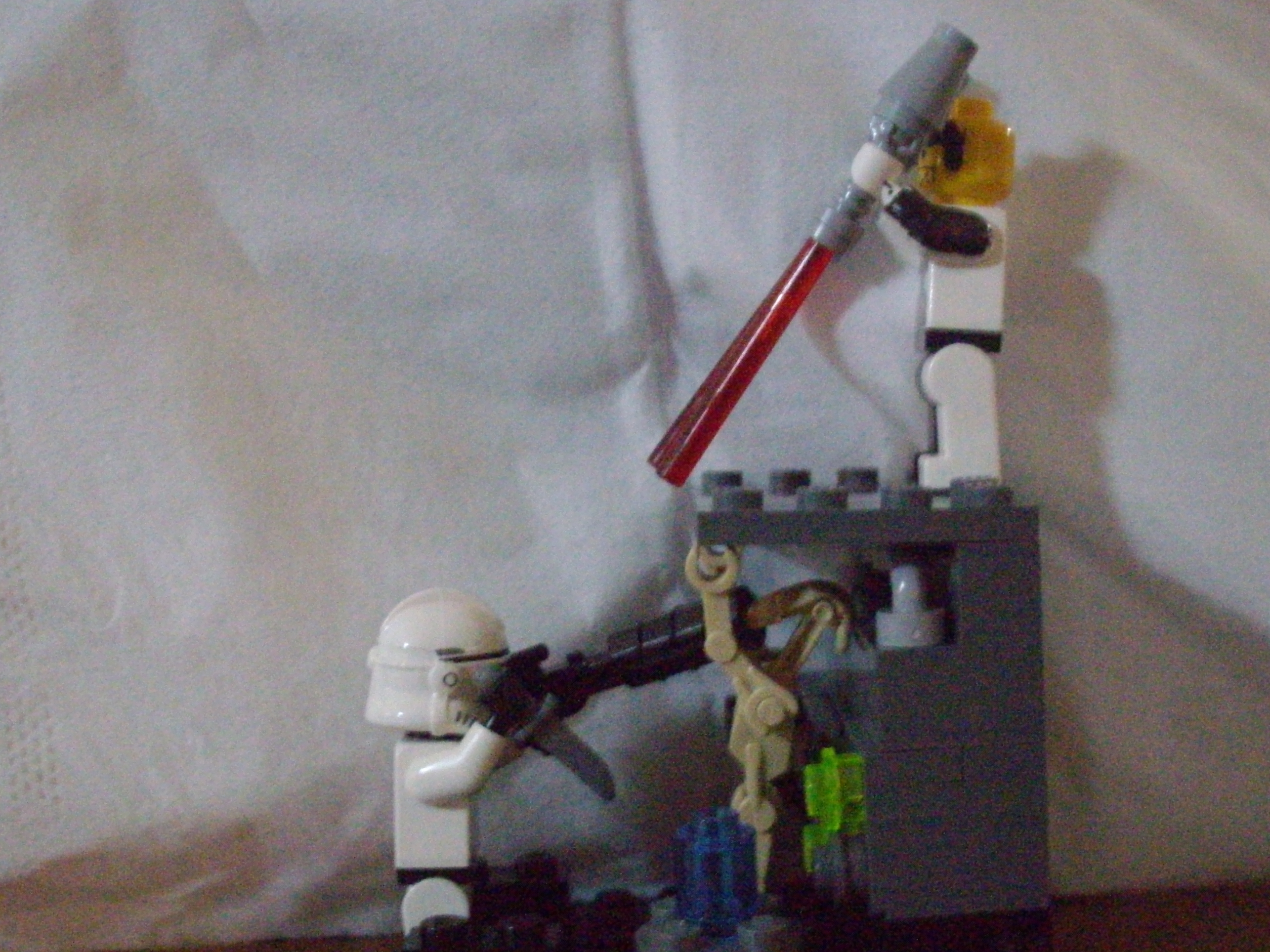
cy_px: 556
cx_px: 702
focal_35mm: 47
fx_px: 1724
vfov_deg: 30.8
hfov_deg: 40.4
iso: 1000
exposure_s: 1/15
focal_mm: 6.2
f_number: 2.8
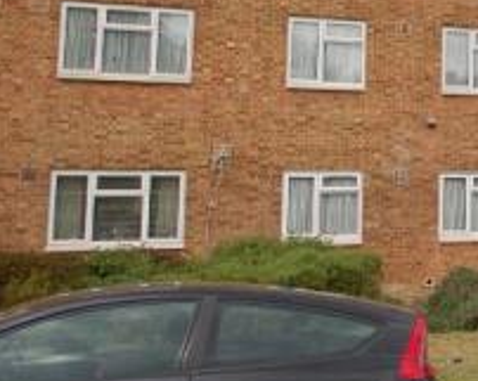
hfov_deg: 24.8
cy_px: 62
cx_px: 655
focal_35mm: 64
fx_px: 904
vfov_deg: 23.4
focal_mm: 14
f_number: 9
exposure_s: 1/250
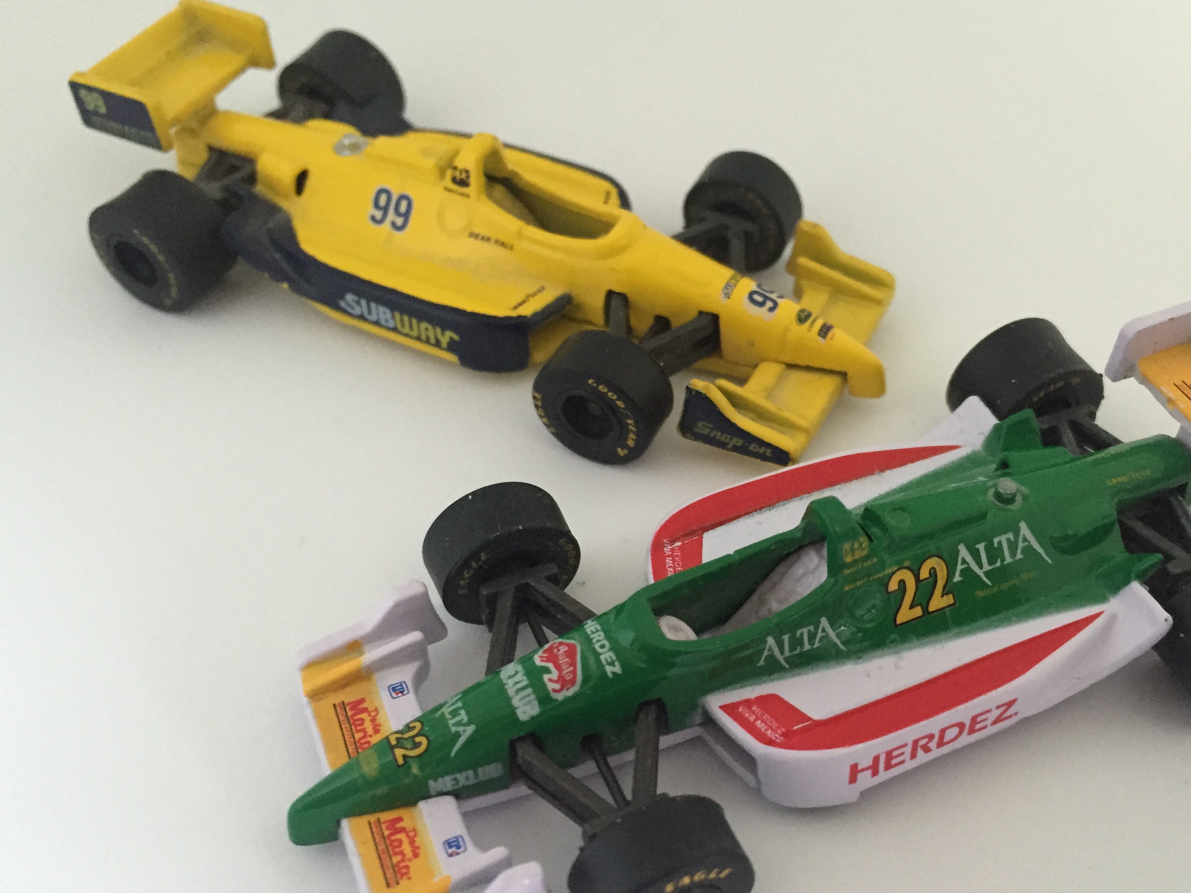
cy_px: 511
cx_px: 703
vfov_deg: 40.6
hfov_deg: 52.3
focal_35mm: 35
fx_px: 1204
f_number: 2.2
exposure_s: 1/30
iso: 200
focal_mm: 4.15
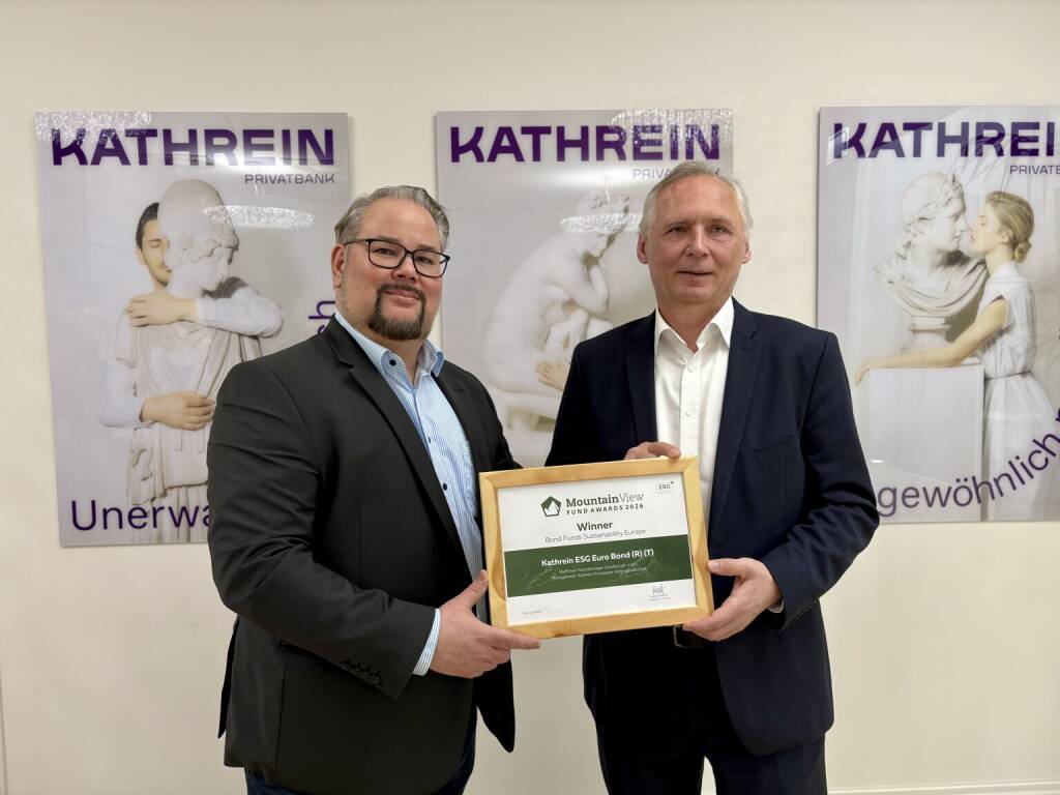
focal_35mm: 26
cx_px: 530
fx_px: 796
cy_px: 398
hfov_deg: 67.3
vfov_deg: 53.1
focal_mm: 5.96
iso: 100
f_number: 1.6
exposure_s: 1/50
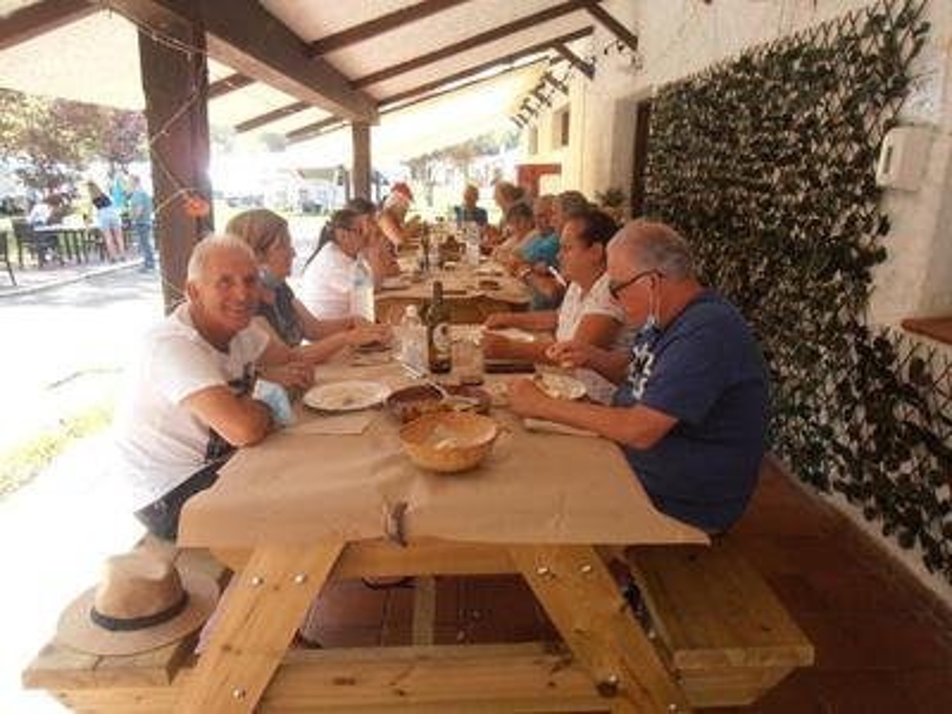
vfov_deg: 56.8
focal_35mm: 24
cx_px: 476
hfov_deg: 71.6
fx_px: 660
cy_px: 357
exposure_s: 1/250
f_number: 3
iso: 200
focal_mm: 4.2
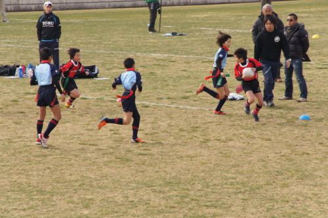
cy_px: 109
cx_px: 164
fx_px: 2730
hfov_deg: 6.9
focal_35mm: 300
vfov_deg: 4.6
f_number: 14
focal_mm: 200
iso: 400
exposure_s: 1/160
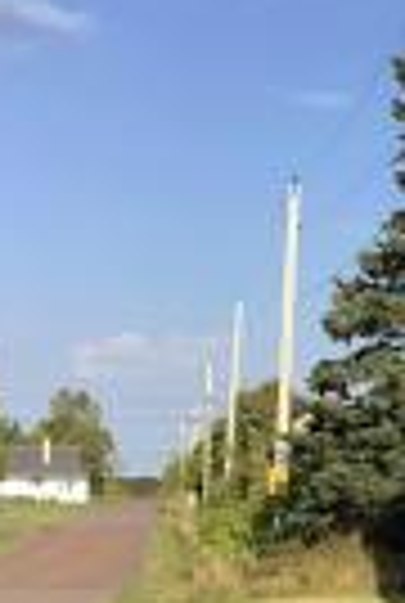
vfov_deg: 21.1
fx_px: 1612
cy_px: 436
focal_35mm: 96
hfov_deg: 13.0
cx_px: 734
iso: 25
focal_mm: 3.3
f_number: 2.4
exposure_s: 1/1294
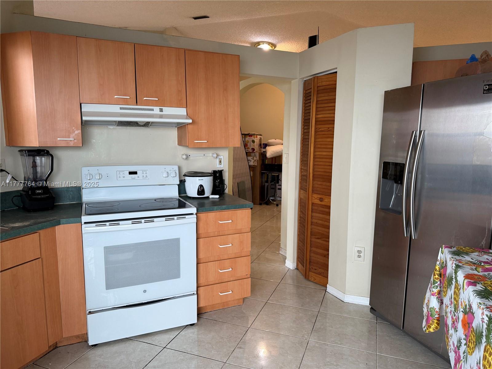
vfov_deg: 56.8
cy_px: 184
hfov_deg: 71.6
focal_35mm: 24
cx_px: 246
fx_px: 341
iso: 160
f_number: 1.78
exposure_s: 1/60
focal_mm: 6.76
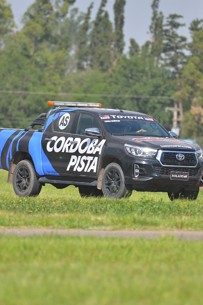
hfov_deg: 2.0
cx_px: 108
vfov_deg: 3.0
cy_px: 152
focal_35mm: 680
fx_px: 5750
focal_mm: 300
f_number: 4
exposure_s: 1/2000
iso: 200
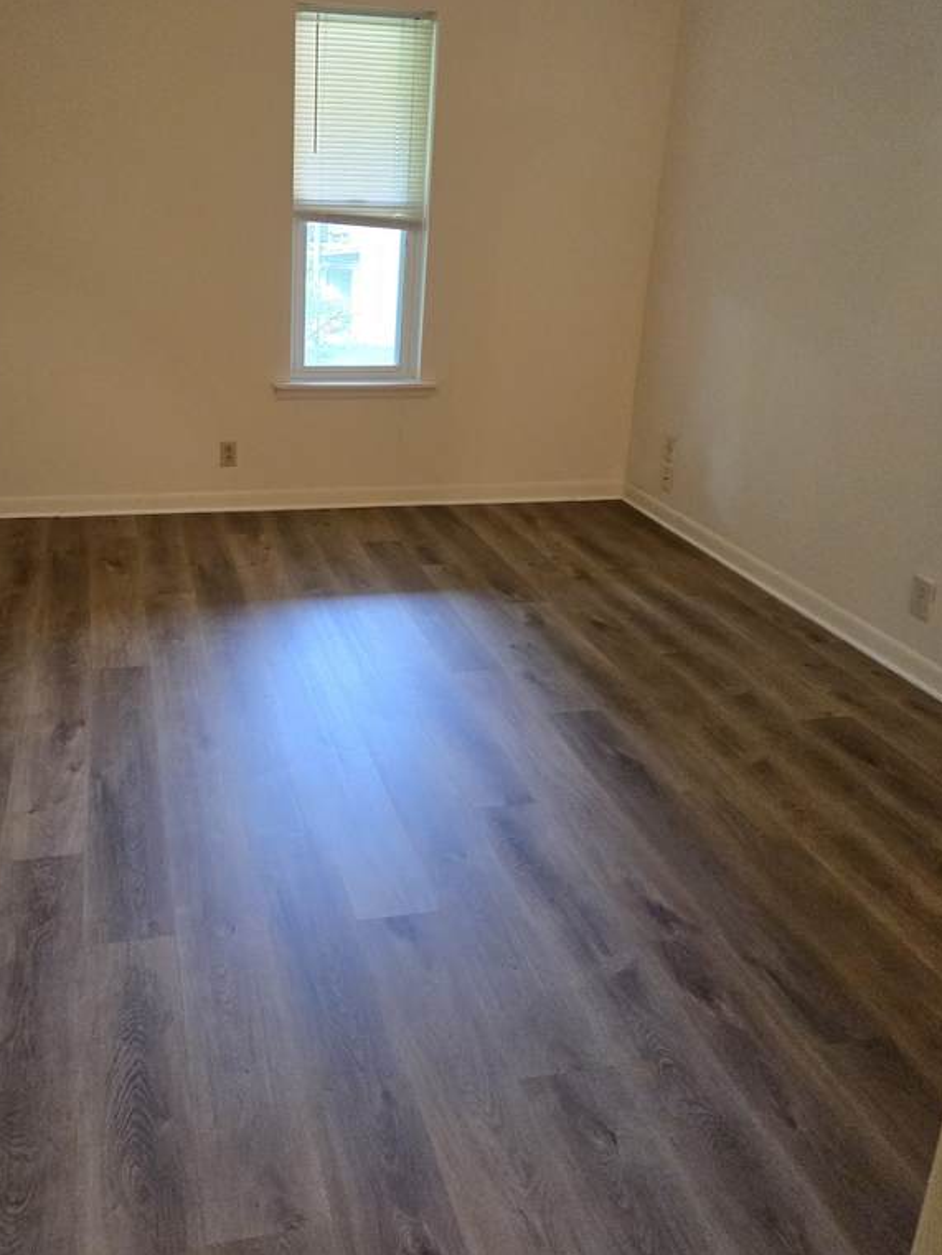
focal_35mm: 29
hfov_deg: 47.8
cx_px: 356
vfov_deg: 61.1
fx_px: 1052
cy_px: 495
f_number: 1.8
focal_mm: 5.4
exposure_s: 1/120
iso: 800
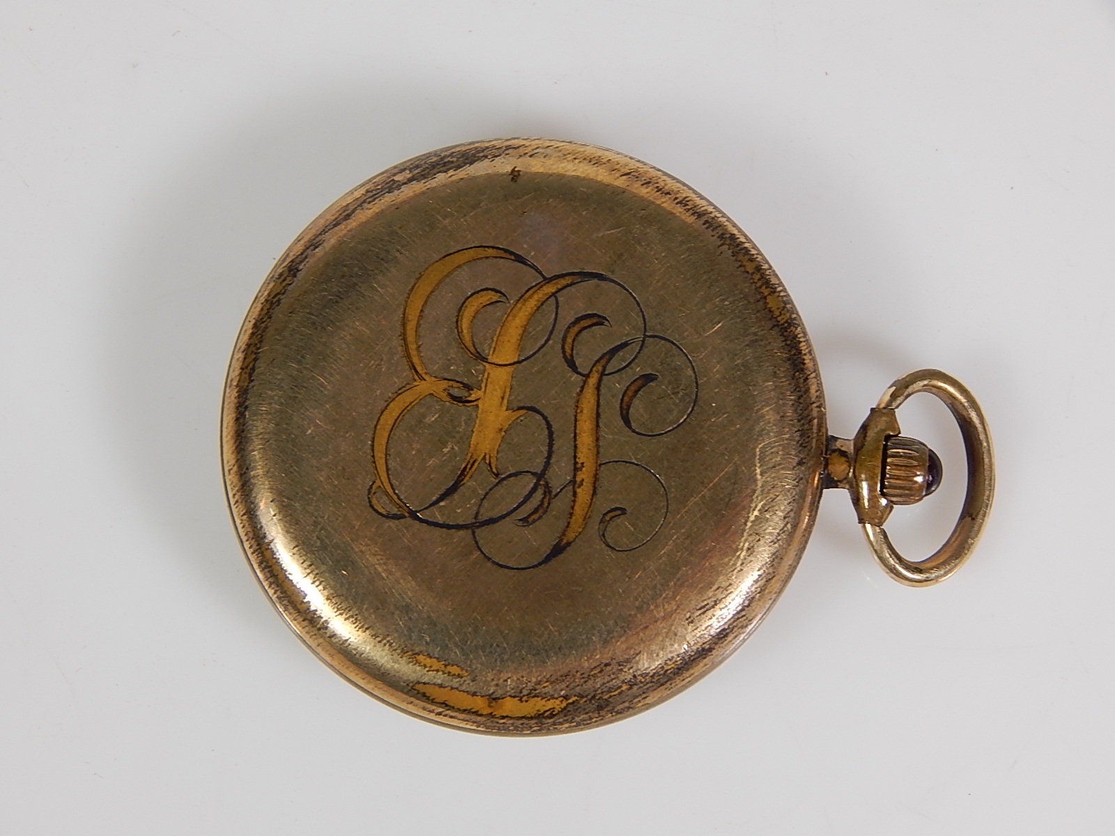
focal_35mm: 104
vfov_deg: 14.2
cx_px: 558
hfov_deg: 18.9
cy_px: 418
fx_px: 3350
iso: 125
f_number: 4.5
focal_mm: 18.7
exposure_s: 1/30
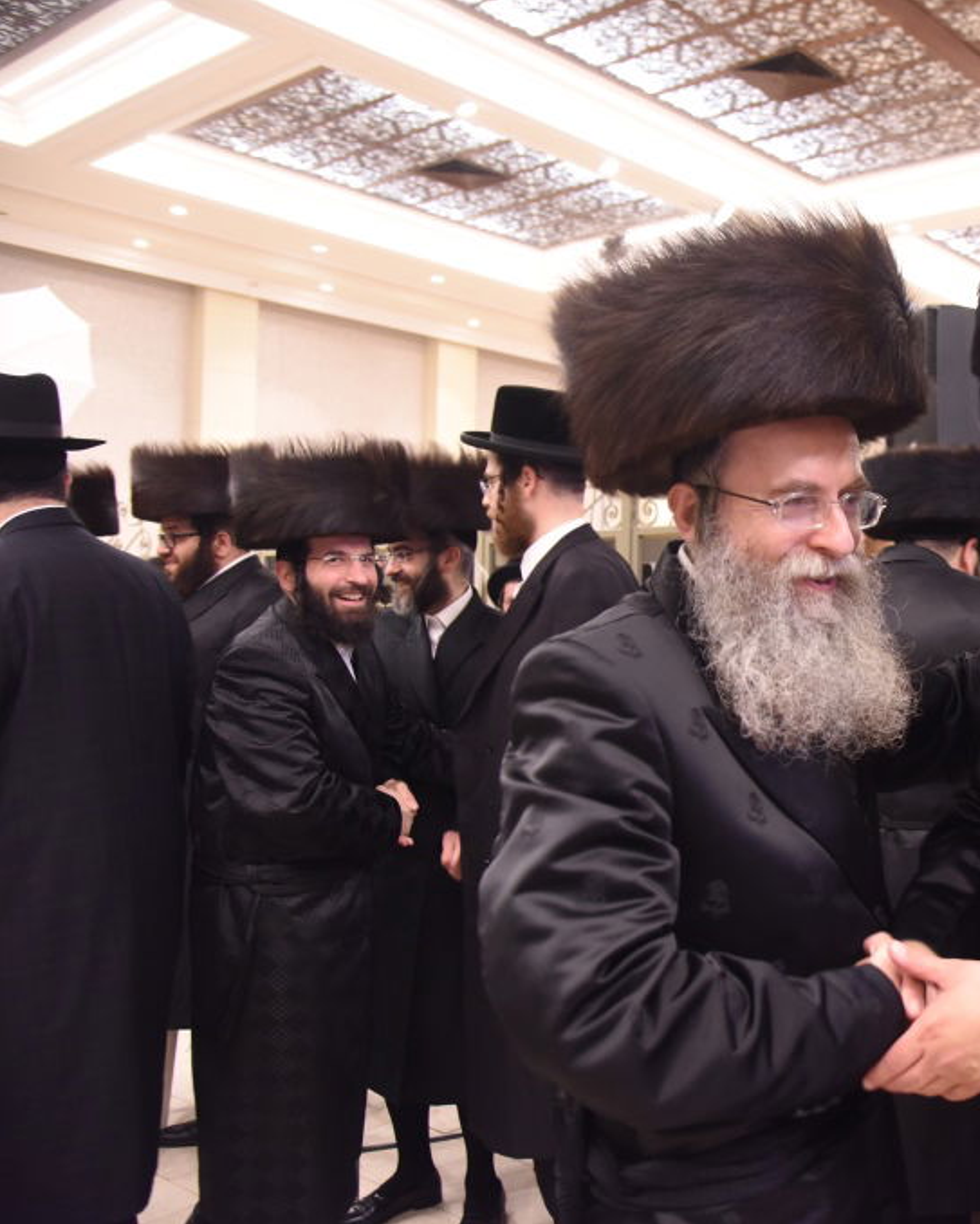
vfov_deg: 52.8
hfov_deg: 40.0
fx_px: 1232
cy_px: 615
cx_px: 893
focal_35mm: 34
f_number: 5
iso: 2500
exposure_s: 1/100
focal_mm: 24
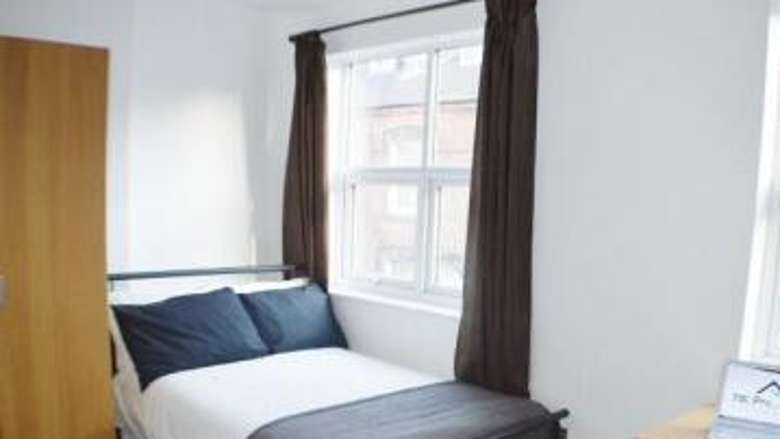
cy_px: 327
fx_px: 904
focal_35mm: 44
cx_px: 482
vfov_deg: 26.9
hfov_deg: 46.3
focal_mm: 21
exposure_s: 1/60
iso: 400
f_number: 4
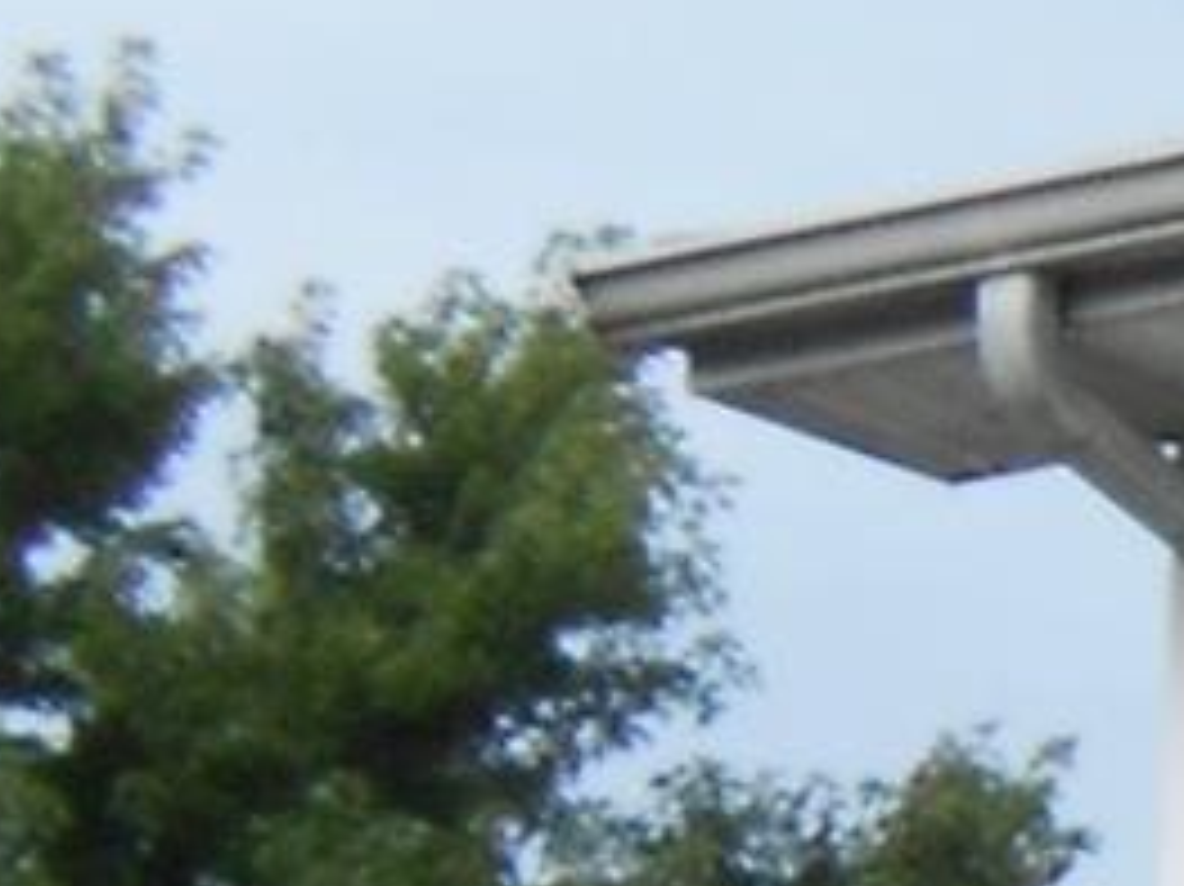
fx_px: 14906
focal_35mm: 436
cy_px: 3117
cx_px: 4322
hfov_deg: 4.3
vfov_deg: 3.3
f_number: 4.9
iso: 80
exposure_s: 1/640
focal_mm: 10
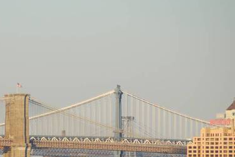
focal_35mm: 555
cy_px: 123
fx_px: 3627
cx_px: 60
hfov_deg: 3.7
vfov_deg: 2.5
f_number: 5.6
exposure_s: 1/500
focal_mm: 200
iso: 250
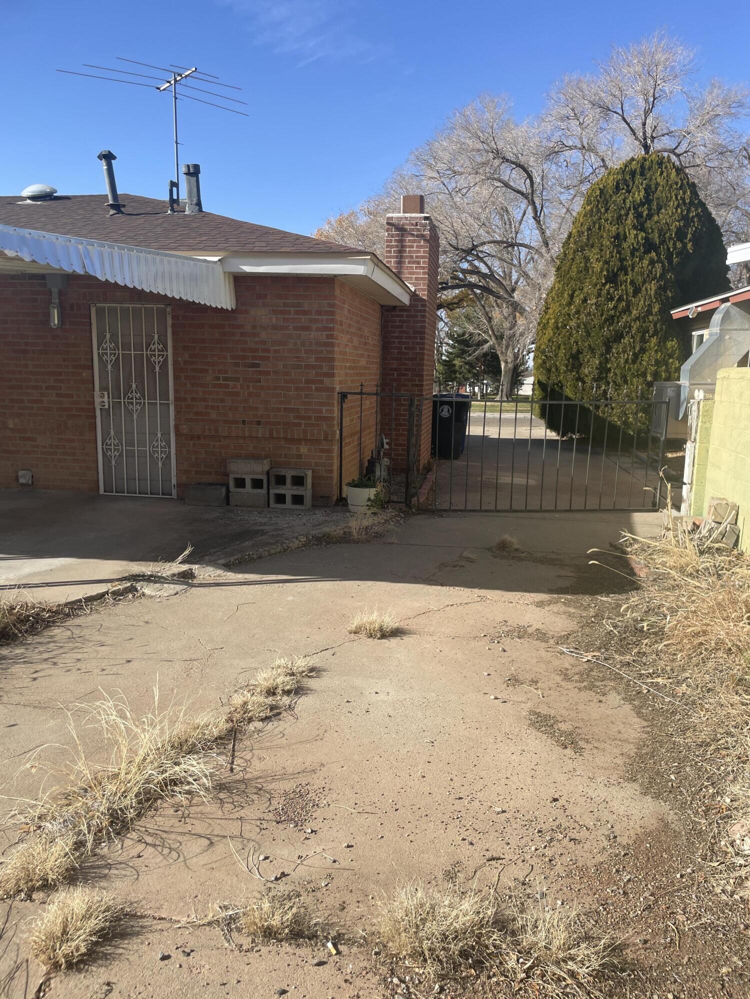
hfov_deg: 53.1
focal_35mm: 26
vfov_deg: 67.3
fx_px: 751
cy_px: 500
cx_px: 375
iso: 32
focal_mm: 4.2
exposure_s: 1/2353
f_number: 1.6
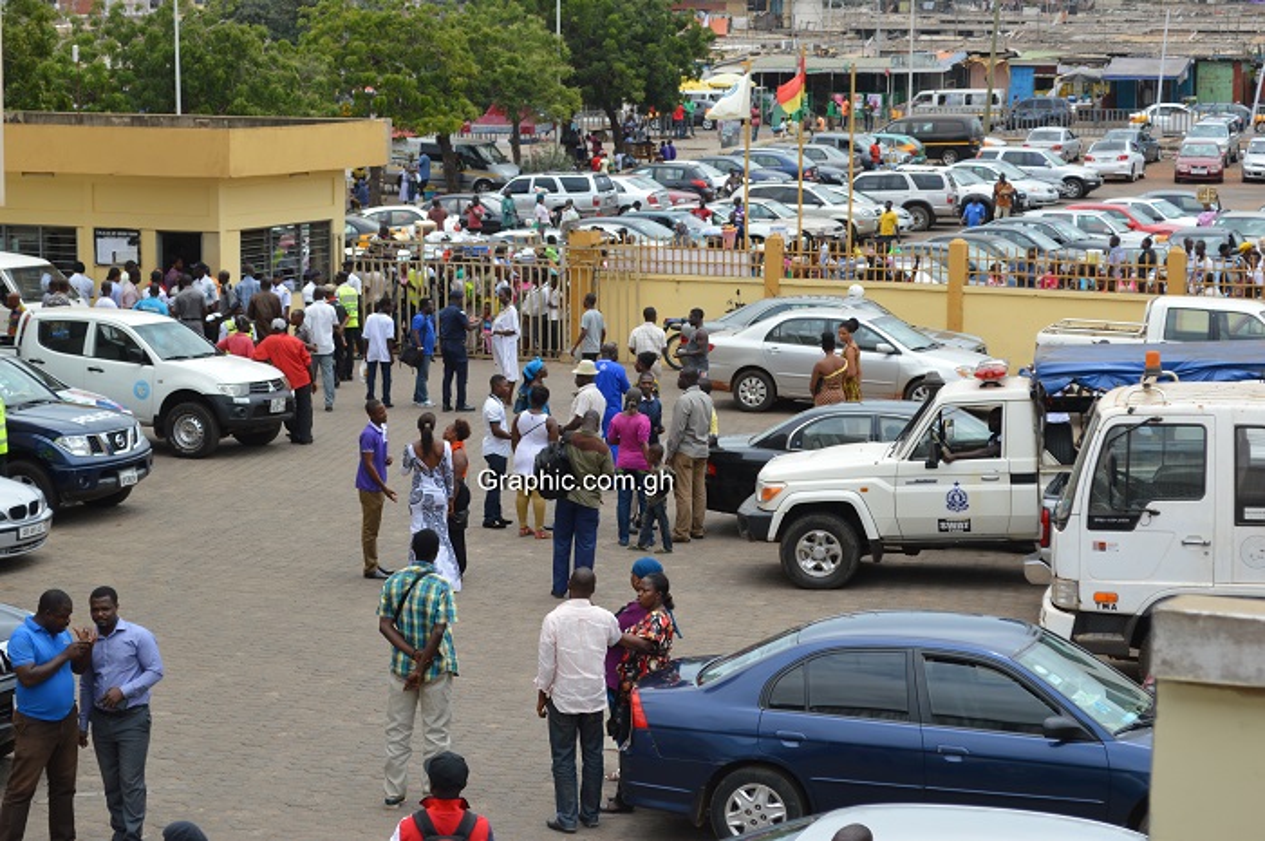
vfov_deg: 16.5
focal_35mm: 82
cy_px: 420
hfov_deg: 24.6
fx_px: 2896
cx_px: 632
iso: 100
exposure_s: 1/250
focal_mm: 55
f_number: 8
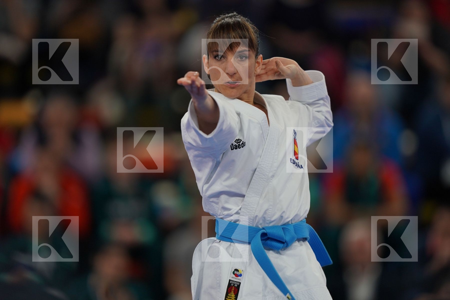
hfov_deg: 5.2
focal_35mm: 400
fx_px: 5000
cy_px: 150
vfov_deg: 3.4
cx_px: 225
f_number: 2.8
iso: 500
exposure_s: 1/320
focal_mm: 400
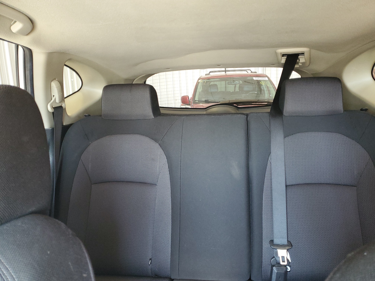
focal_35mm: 26
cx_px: 188
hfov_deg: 67.3
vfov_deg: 53.1
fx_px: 282
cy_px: 140
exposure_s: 1/60.2
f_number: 1.5
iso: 177
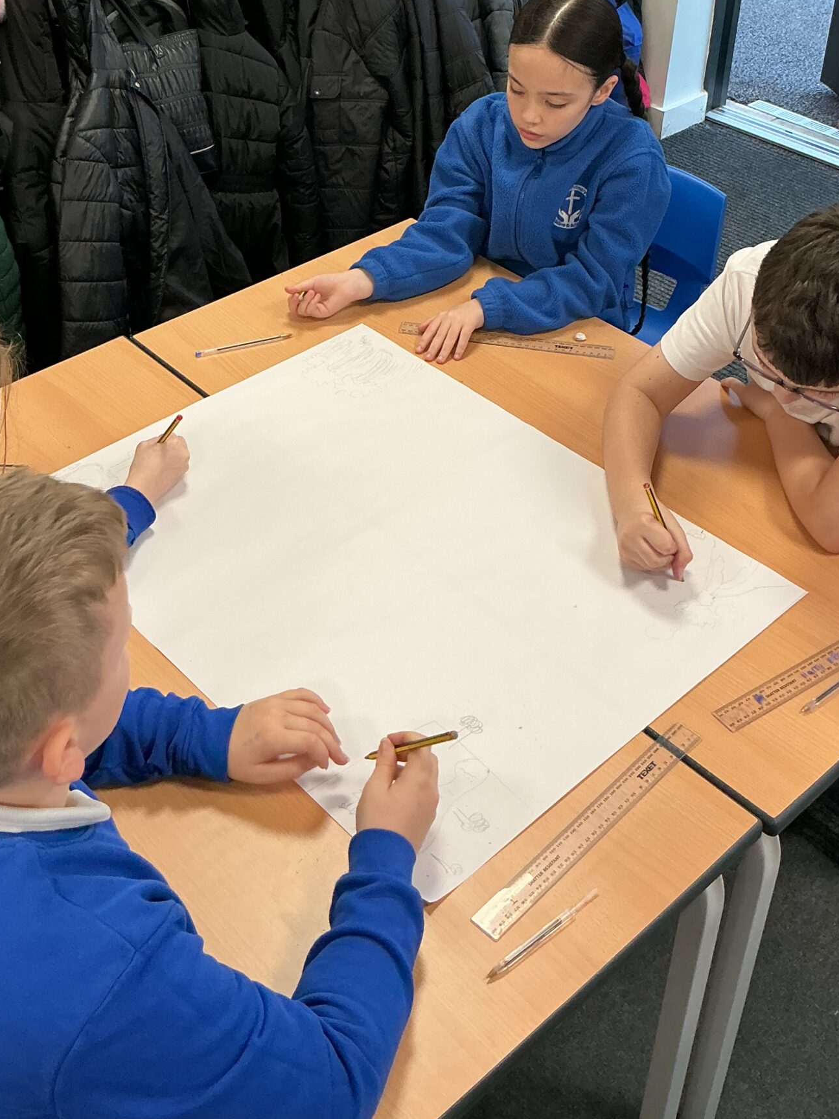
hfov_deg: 33.6
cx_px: 380
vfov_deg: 43.1
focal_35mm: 43
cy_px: 347
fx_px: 1390
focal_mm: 3
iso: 80
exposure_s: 1/60
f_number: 1.8
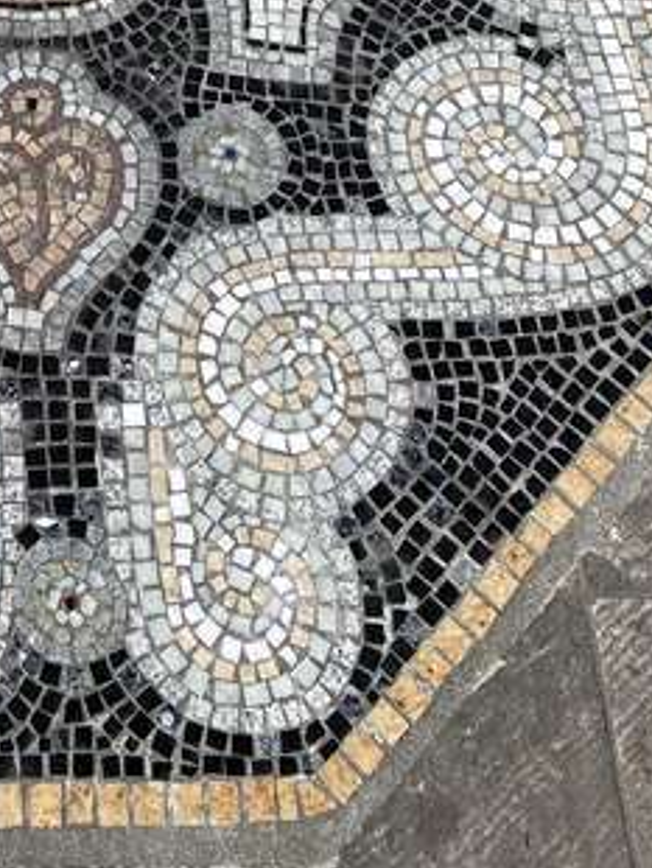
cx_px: 3
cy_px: -157
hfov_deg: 21.2
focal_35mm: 67
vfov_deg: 26.0
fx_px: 1680
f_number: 1.8
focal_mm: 4.25
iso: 32
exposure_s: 1/3401
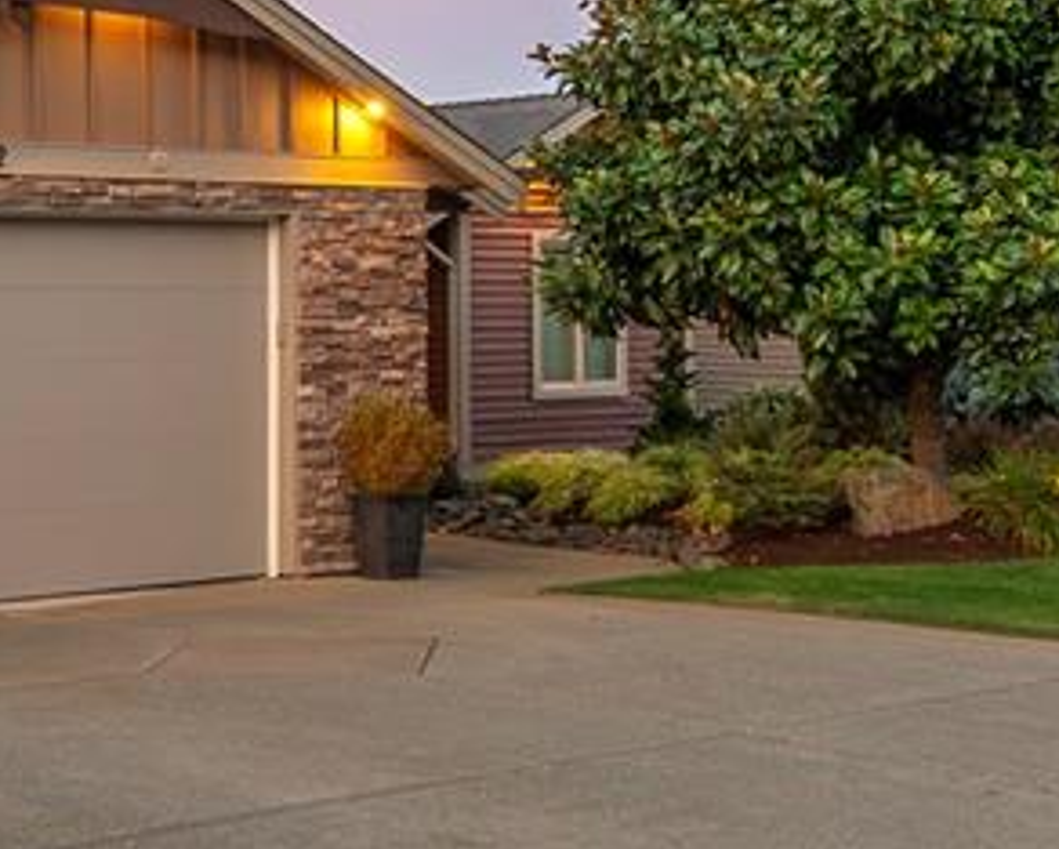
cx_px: 138
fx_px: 2164
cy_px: 236
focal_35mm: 69
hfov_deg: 26.7
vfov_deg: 22.0
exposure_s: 1/15
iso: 640
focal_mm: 14
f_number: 7.1
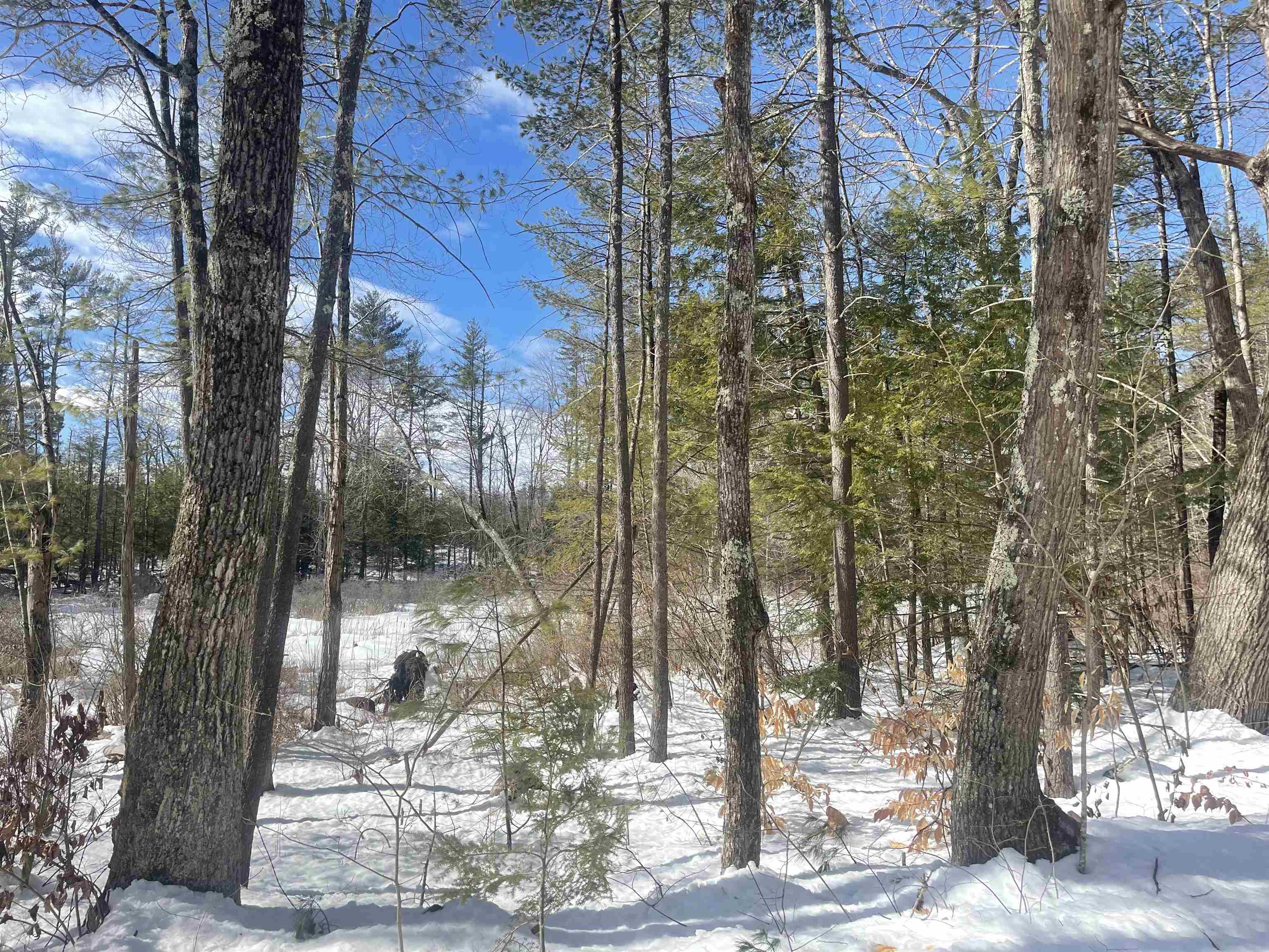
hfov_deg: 67.3
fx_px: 953
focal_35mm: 26
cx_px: 634
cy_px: 476
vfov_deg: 53.1
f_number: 1.6
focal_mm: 5.1
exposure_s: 1/2786
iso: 32
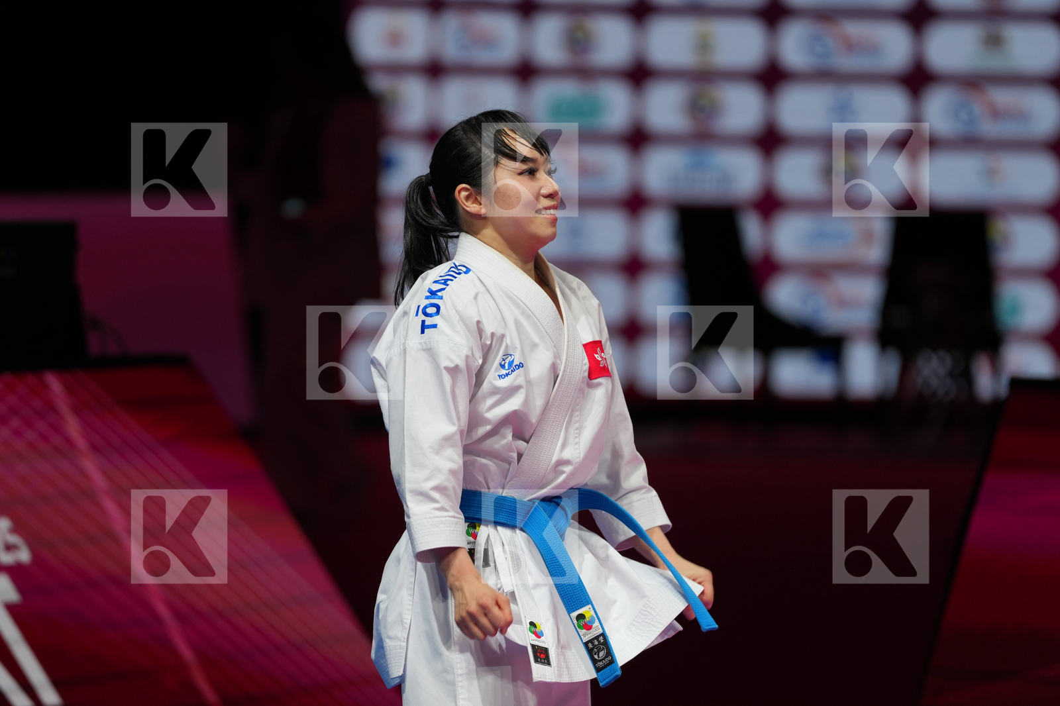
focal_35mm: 300
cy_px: 353
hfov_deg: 6.9
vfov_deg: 4.6
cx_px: 530
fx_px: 8831
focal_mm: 200
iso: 200
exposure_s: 1/500
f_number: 2.8
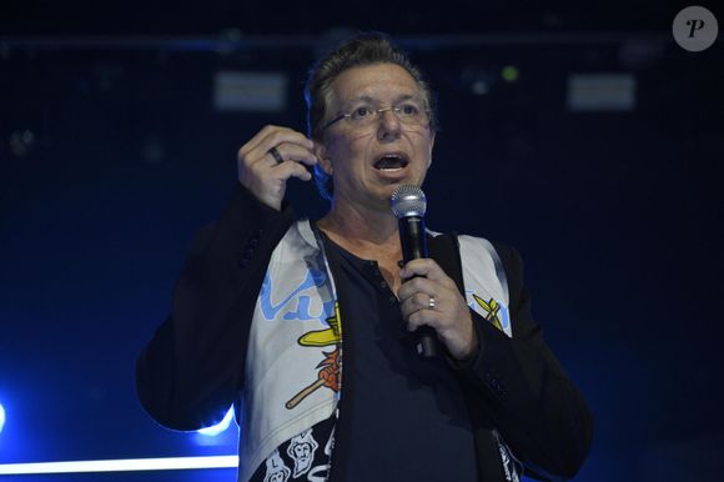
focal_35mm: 120
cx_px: 362
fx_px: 2412
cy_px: 241
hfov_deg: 17.1
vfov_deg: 11.4
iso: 1600
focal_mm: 120
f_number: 4
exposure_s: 1/250
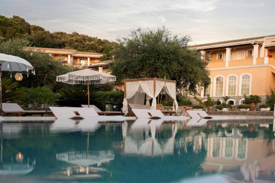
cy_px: 92
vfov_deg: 37.9
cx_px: 138
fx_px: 267
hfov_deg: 54.4
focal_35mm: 35
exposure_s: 1/125
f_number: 4
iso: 125
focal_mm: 35
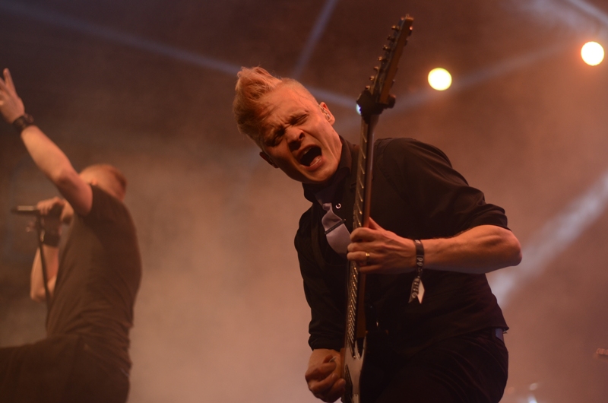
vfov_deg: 18.1
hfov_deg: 27.0
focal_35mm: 75
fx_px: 1264
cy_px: 202
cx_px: 304
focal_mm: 50
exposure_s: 1/800
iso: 400
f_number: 1.8
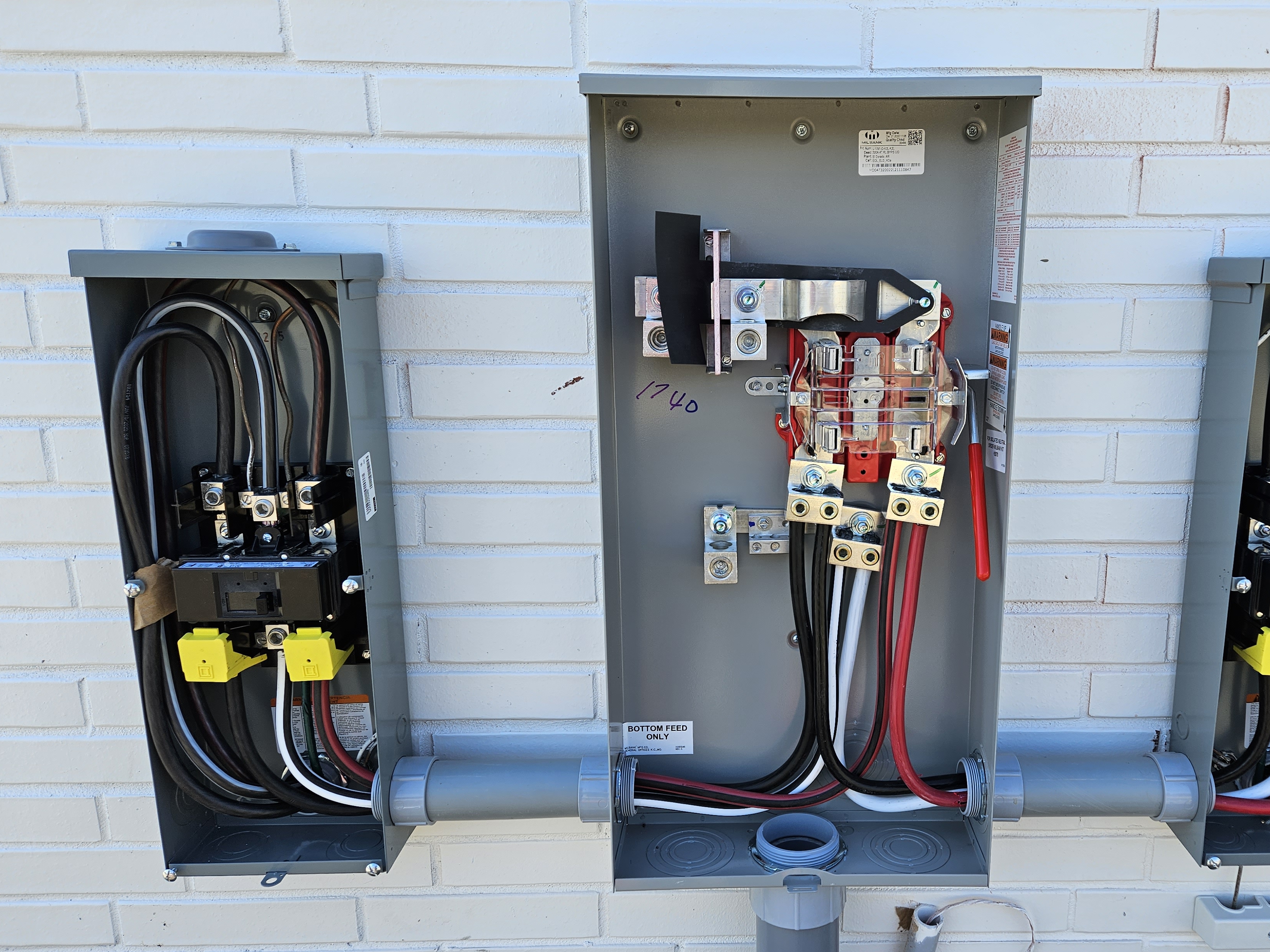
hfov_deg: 62.9
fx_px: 1027
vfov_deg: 49.7
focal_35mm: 28
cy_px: 478
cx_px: 759
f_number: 1.8
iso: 25
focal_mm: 5.4
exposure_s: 1/619
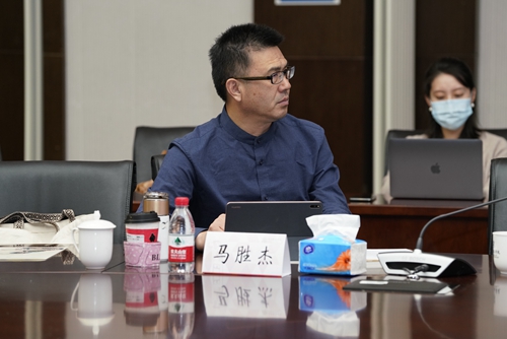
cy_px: 170
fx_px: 2395
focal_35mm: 170
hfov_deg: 12.1
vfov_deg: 8.1
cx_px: 254
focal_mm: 170
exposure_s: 1/160
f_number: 5
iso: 1600
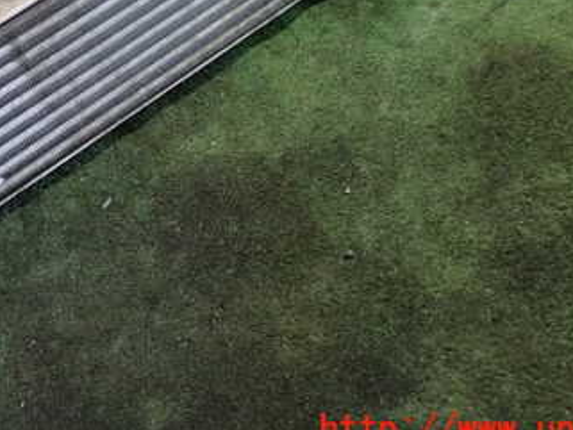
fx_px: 927
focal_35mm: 56
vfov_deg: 25.4
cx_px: 187
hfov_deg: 34.0
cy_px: 52
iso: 250
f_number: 2.3
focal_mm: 5.4
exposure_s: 1/30
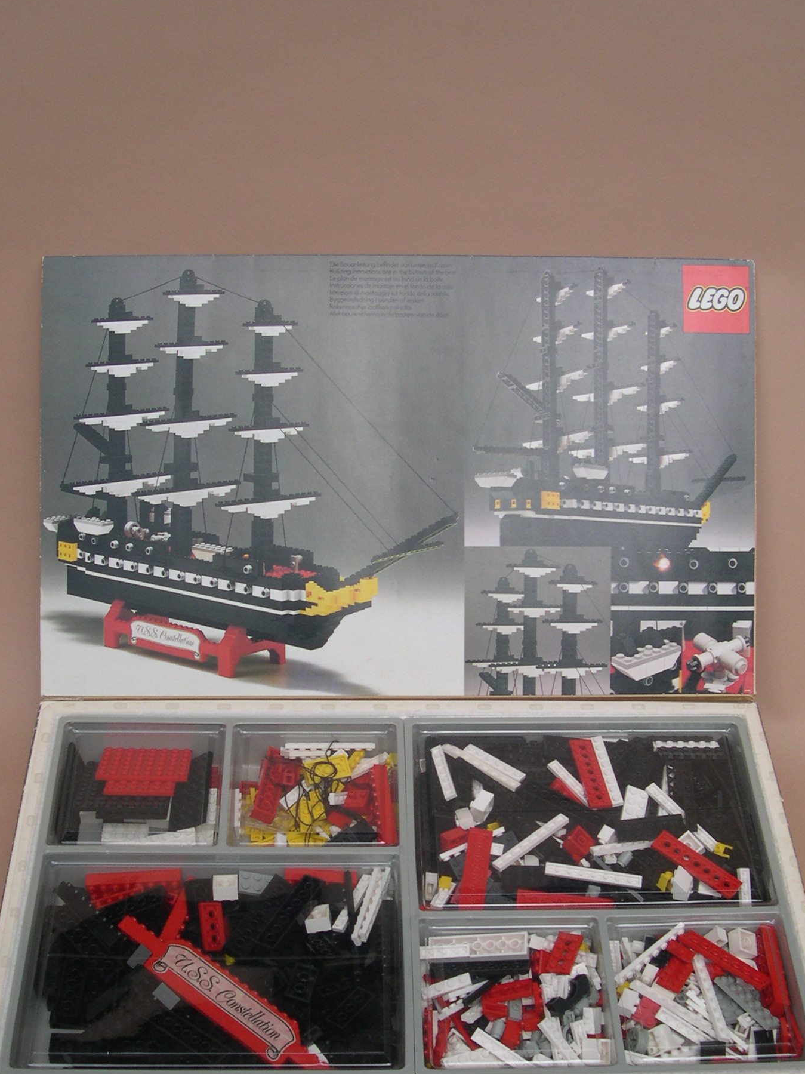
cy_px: 651
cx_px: 411
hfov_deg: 30.3
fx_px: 1489
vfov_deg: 39.5
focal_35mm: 48
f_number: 7.6
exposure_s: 1/103
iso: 100
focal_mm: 8
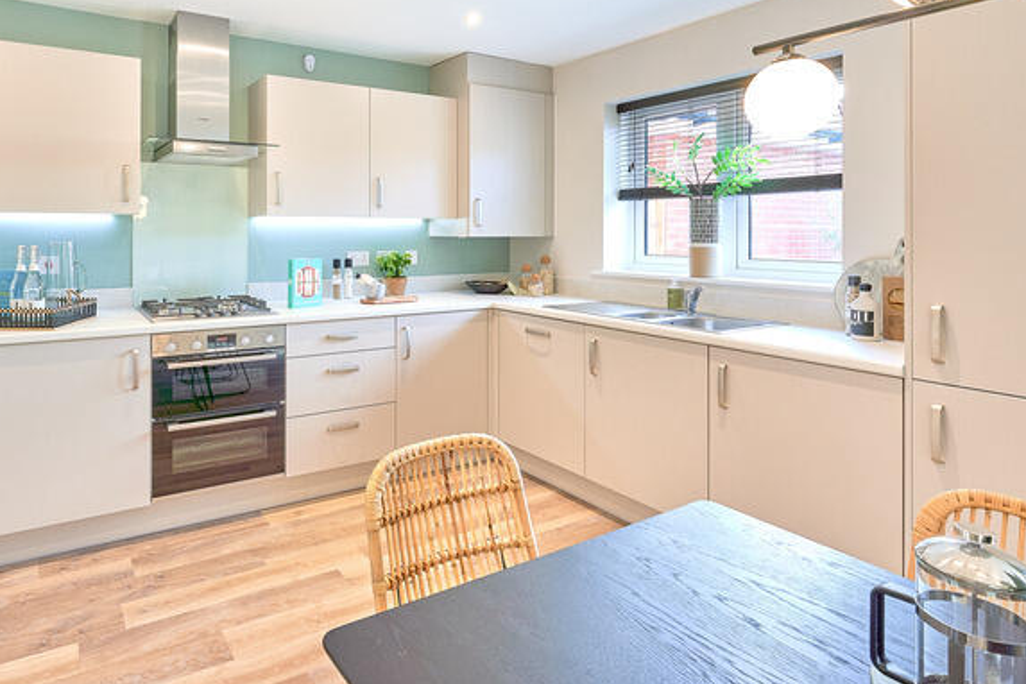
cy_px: 243
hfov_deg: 79.3
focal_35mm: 21
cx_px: 369
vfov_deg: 58.5
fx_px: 598
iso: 100
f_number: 10
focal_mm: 14
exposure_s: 1/6
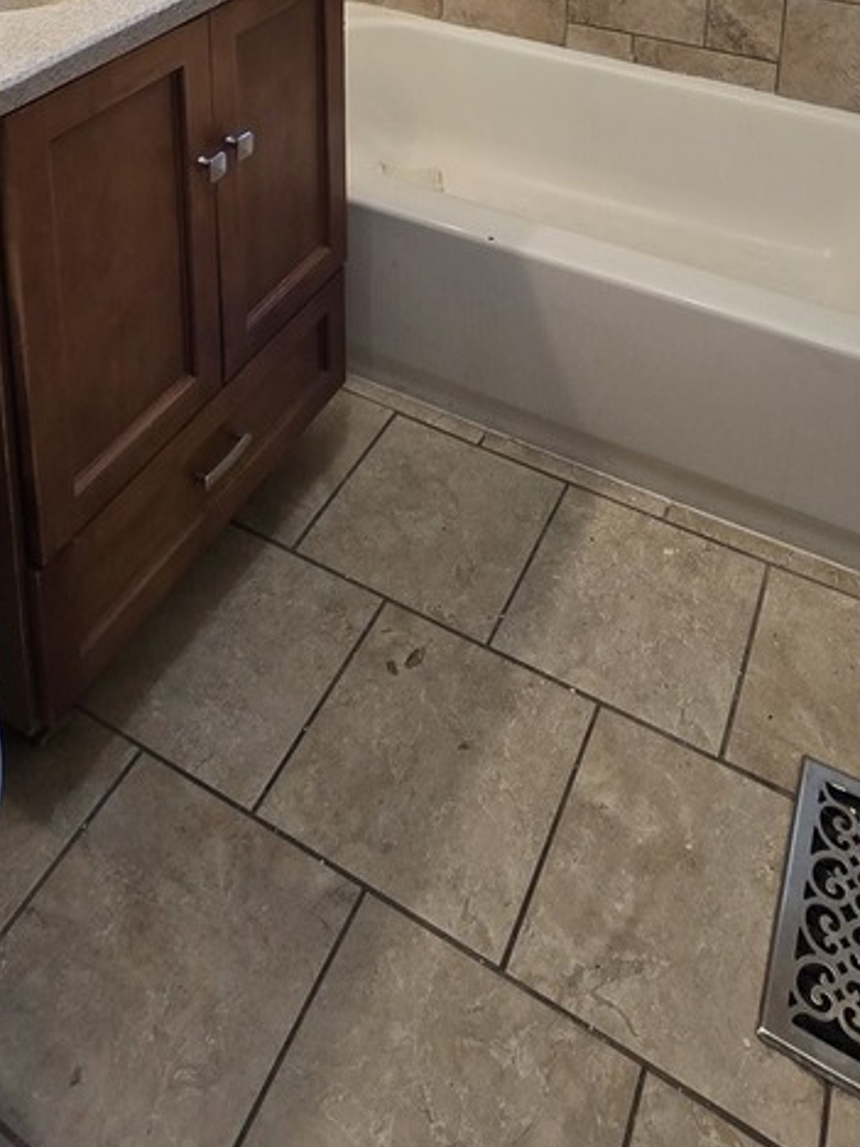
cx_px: 453
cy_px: -145
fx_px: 994
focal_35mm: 30
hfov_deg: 46.8
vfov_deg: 44.1
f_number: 2.2
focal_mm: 2.2
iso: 100
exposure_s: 1/60
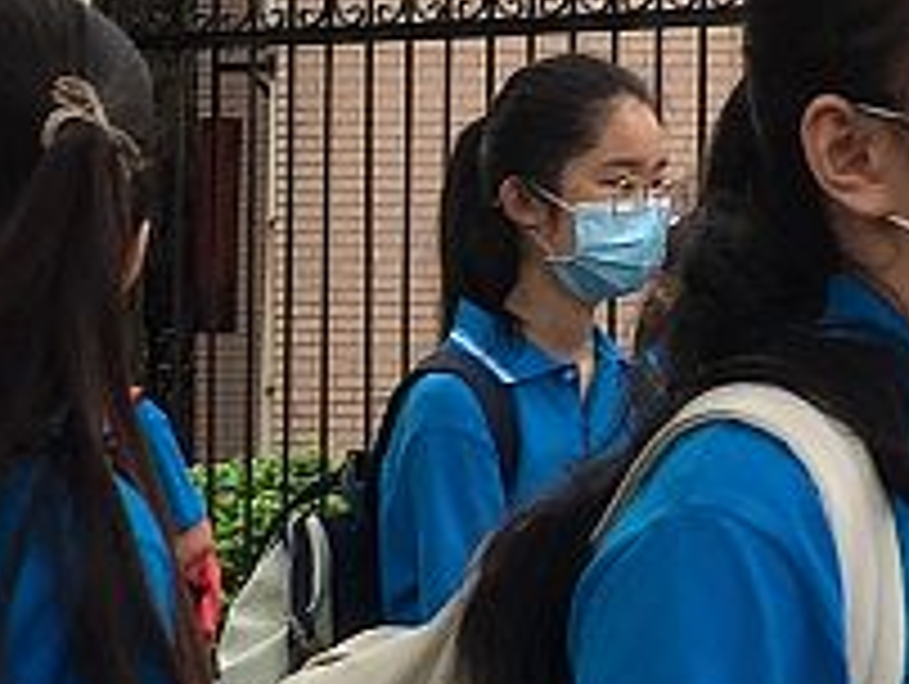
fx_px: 4522
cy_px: 324
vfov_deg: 8.6
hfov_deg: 11.5
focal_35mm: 172
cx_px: 356
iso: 32
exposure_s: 1/110
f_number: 2.2
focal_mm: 4.15
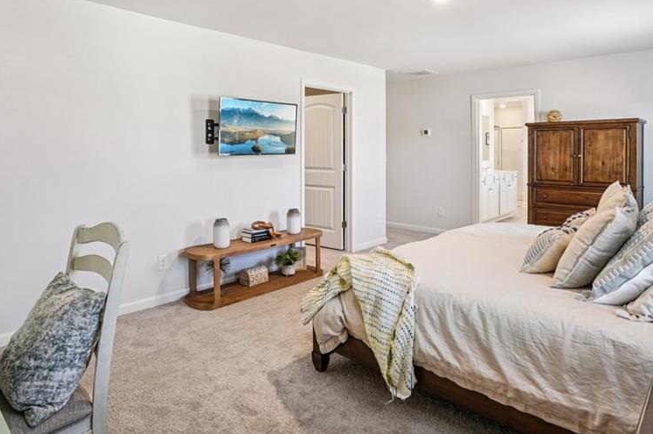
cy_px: 155
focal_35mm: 22
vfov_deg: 56.2
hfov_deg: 78.6
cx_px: 341
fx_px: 399
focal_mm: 16
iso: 400
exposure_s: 1/5
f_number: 8
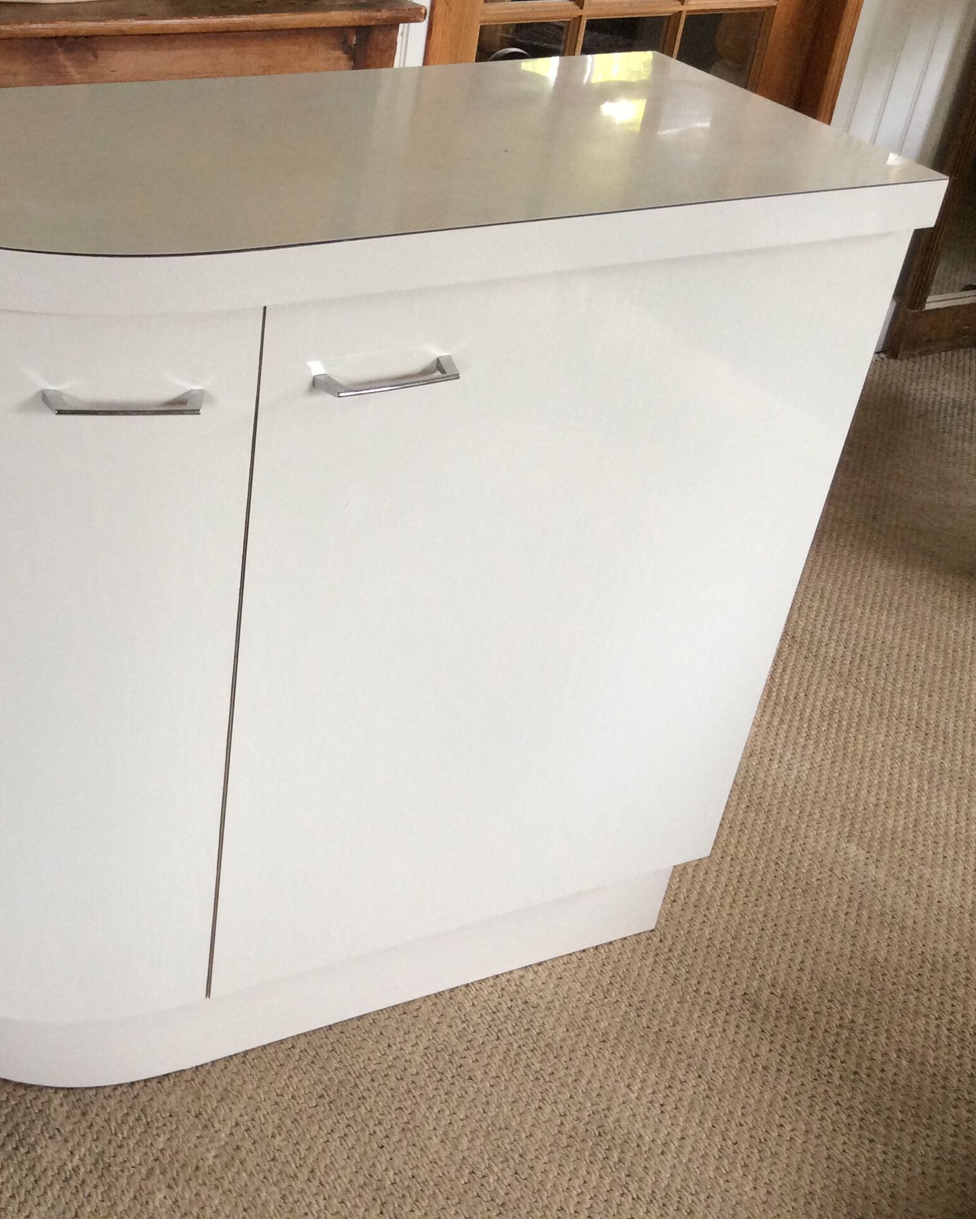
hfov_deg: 34.7
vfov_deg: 43.8
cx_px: 207
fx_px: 1517
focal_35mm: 42
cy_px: 608
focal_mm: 3.3
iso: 80
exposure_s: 1/25
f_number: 2.4
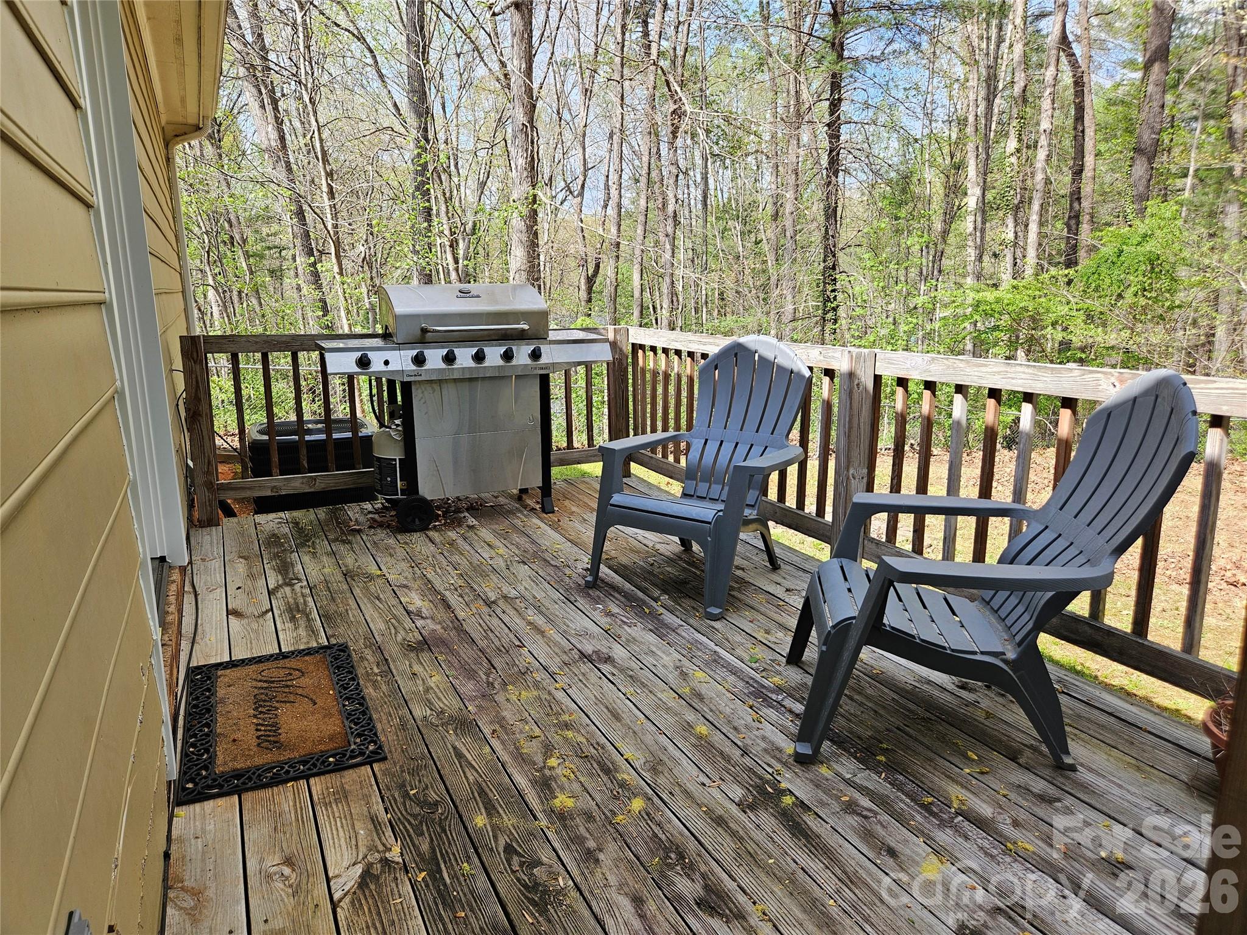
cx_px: 624
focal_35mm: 23
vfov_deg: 58.9
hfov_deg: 73.9
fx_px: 829
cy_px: 468
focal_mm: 5.4
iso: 25
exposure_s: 1/328
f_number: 1.8
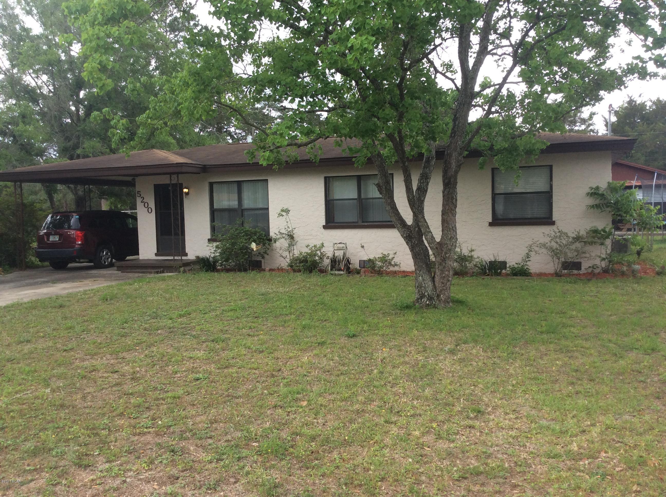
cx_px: 333
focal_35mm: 32
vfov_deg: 44.1
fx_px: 615
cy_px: 248
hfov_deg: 56.9
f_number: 2.4
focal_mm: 3.3
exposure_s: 1/364
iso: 32
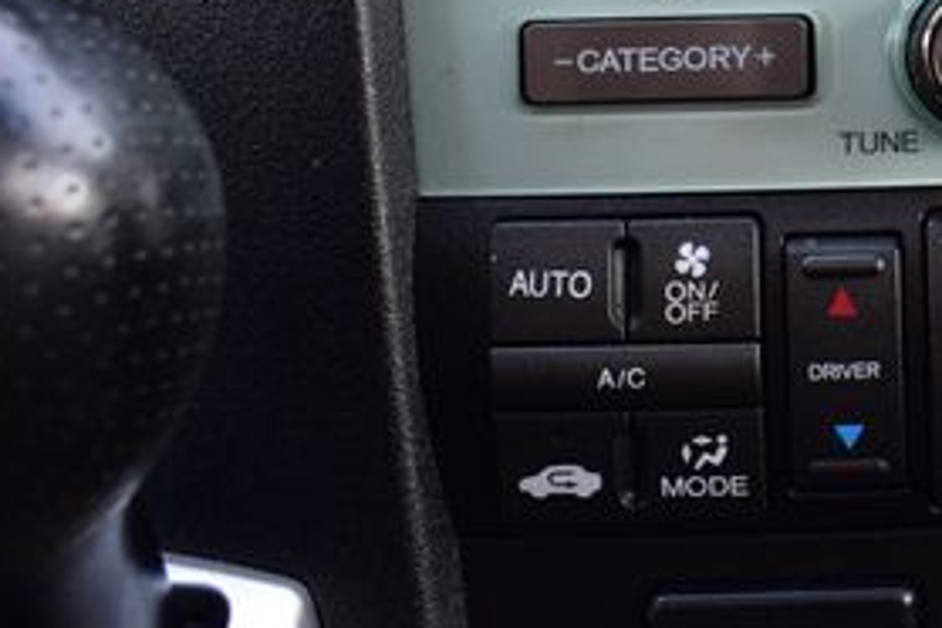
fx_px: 1622
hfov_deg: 29.2
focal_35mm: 62
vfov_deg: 21.3
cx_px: 1037
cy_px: 24
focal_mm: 18
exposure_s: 1/15
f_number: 6.3
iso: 500
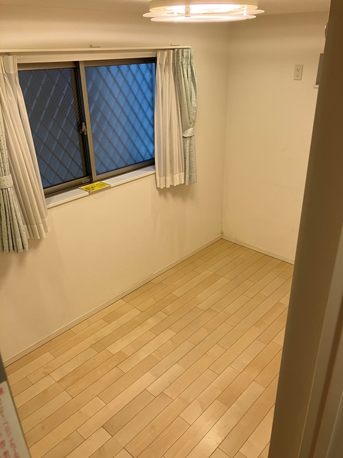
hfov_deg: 49.7
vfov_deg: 63.4
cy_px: 229
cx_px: 172
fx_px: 370
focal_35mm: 28
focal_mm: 3.99
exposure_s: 1/50
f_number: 1.8
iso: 64
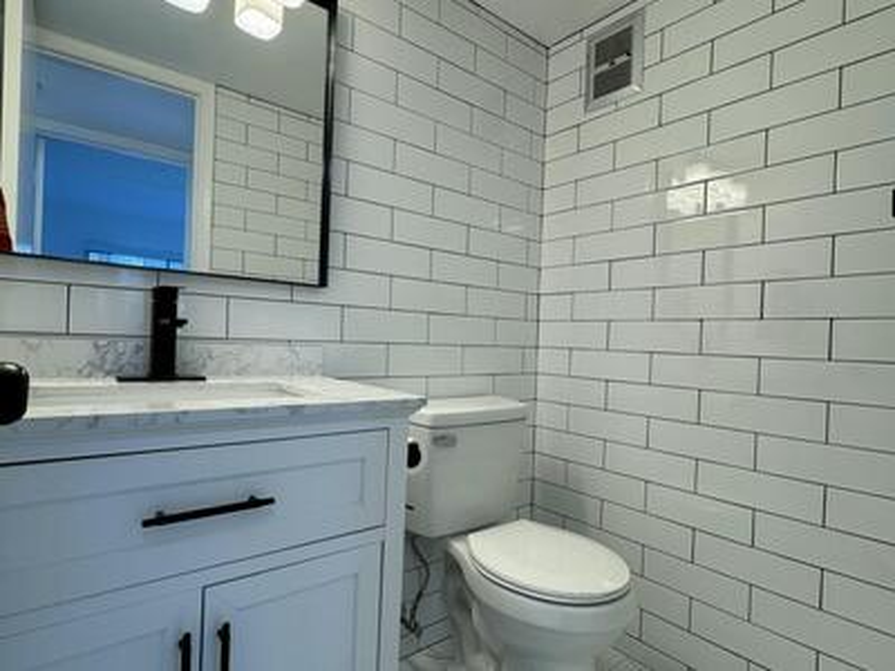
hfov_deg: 102.1
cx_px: 448
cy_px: 336
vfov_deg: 85.7
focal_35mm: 14
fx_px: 362
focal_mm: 2.22
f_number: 2.2
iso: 80
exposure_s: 1/120
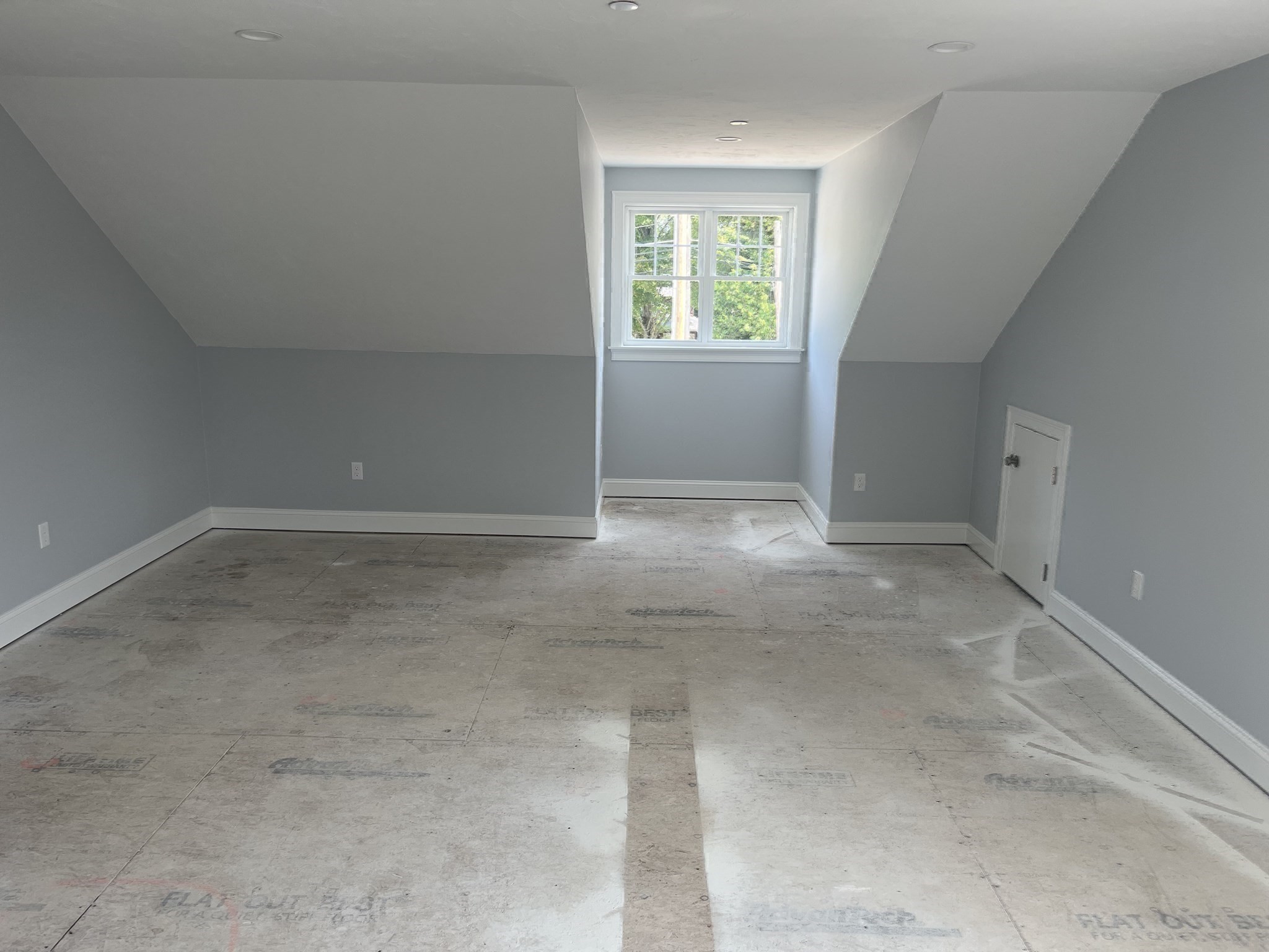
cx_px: 634
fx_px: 953
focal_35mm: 26
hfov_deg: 67.3
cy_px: 476
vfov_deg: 53.1
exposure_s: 1/122
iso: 50
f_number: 1.6
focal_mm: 5.1
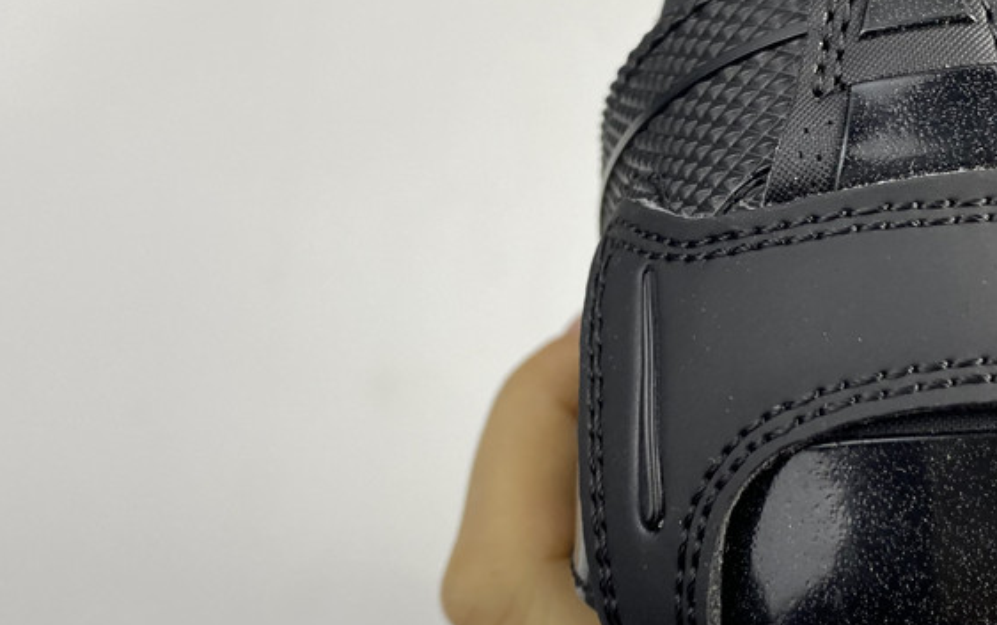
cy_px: 229
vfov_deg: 26.3
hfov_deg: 40.3
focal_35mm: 49
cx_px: 699
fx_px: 1332
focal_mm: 4.25
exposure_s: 1/121
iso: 80
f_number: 1.8
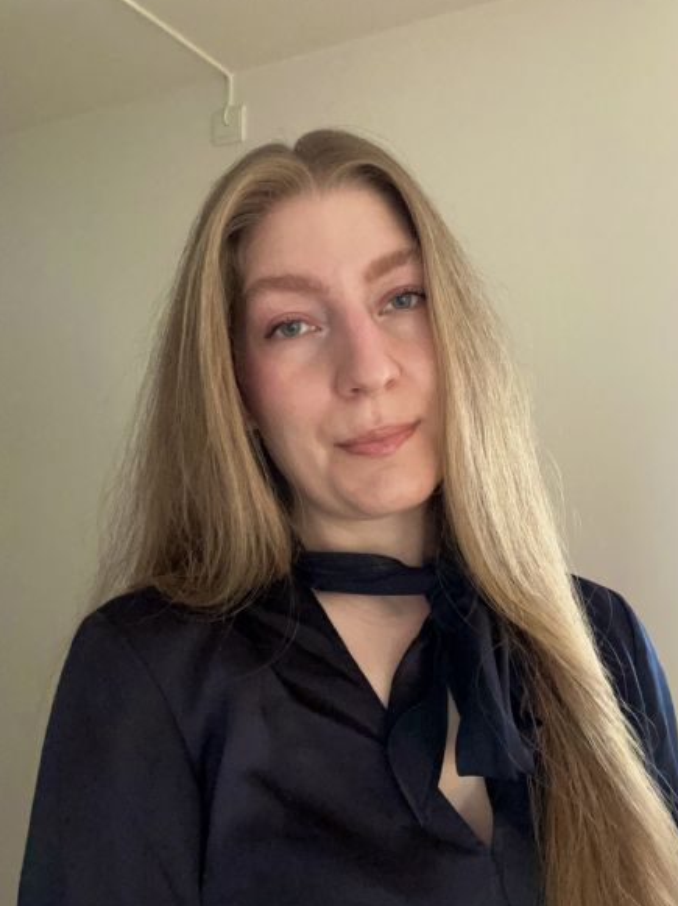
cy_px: 457
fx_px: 810
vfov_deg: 58.4
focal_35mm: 31
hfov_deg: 45.4
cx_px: 348
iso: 400
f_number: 1.9
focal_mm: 2.69
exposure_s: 1/30
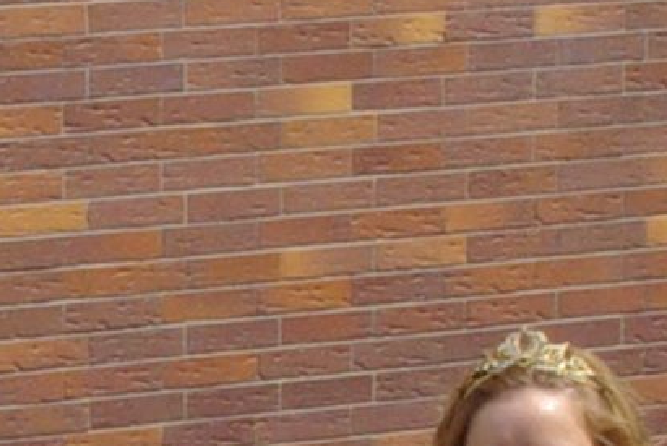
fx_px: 4572
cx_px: 1425
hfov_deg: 7.9
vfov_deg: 5.5
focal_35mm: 246
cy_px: 933
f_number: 8
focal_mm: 33
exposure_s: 1/500
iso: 400
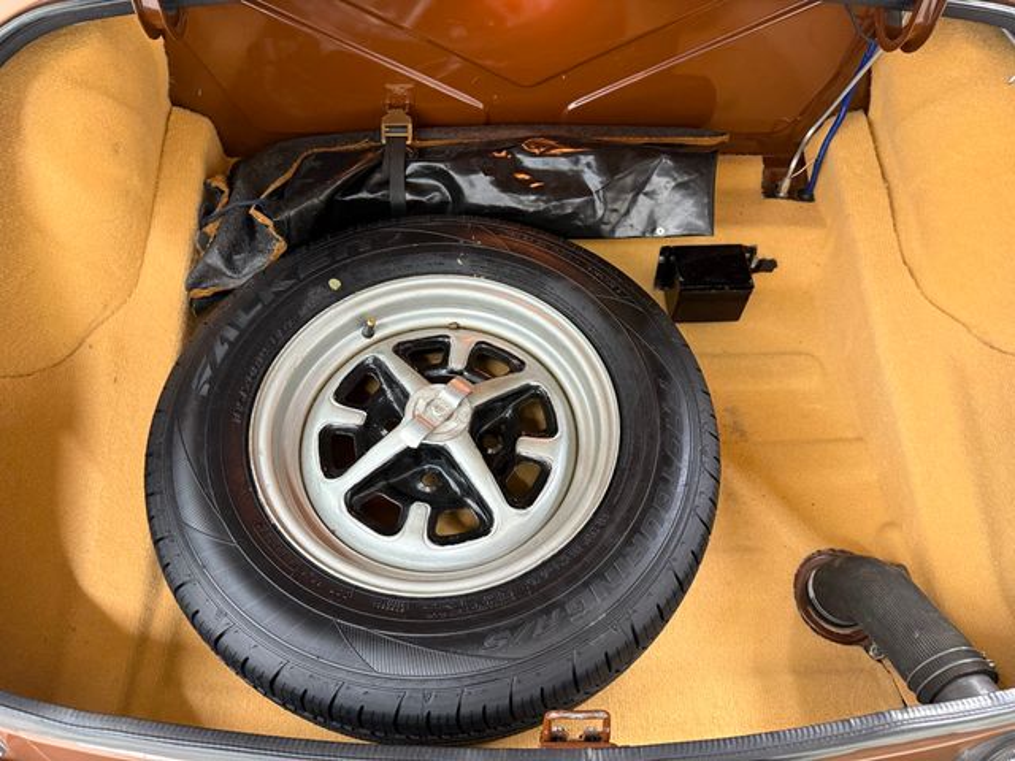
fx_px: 704
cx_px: 508
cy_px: 380
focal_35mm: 24
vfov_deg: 56.8
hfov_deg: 71.6
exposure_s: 1/60
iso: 320
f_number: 1.78
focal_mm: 6.76
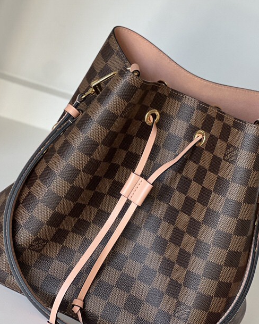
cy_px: 159
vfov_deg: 17.3
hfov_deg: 13.9
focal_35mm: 111
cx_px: 140
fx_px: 1063
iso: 250
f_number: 2.8
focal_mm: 9
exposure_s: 1/95
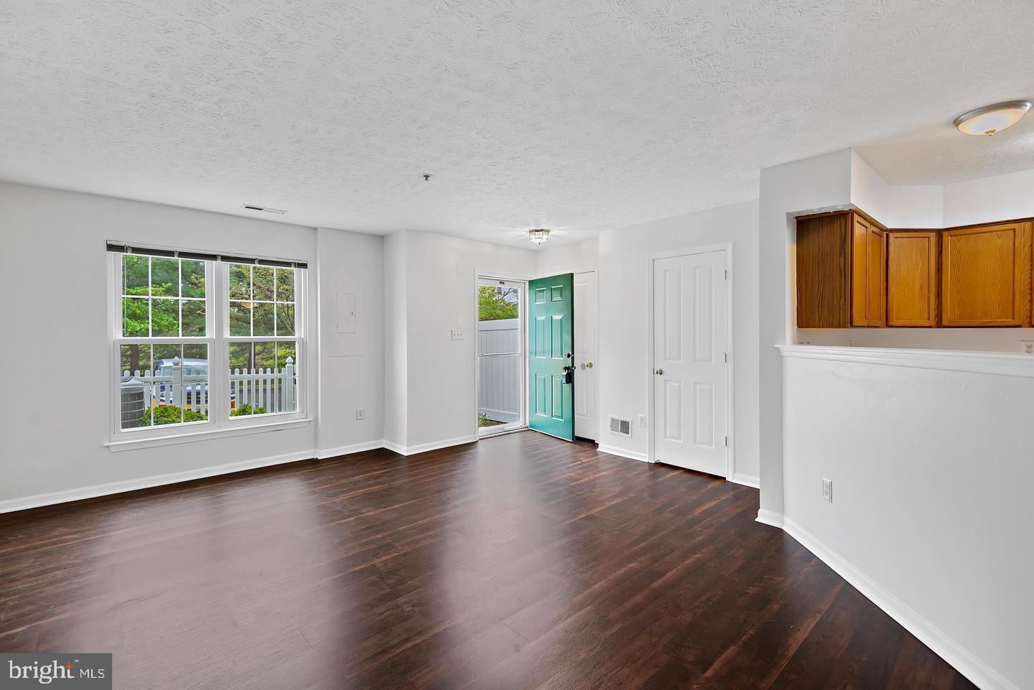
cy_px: 345
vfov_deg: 73.8
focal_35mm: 16
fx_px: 460
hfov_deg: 96.7
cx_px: 517
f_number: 9
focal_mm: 16
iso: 320
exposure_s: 1/30
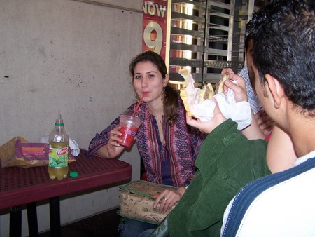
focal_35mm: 38
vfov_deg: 37.8
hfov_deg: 49.0
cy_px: 118
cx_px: 158
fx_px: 346
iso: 140
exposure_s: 1/60
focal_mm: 6.3
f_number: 2.8
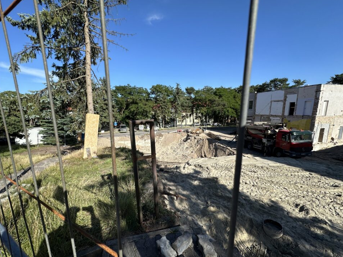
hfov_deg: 98.1
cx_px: 161
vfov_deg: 81.7
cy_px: 135
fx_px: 149
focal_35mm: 15
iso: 50
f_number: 2.2
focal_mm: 2.22
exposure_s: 1/1715
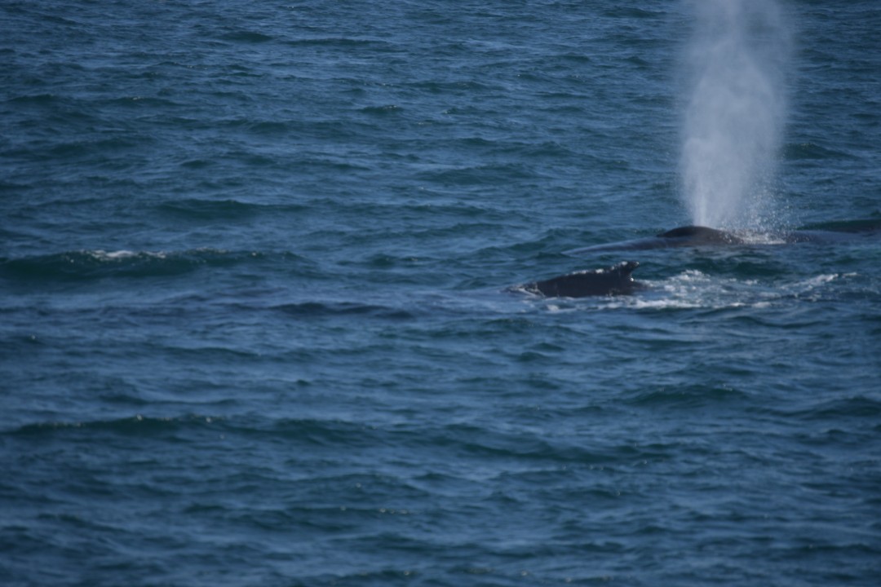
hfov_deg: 6.9
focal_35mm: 300
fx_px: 7341
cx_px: 440
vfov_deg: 4.6
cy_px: 294
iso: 200
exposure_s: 1/1600
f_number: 5.6
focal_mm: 200
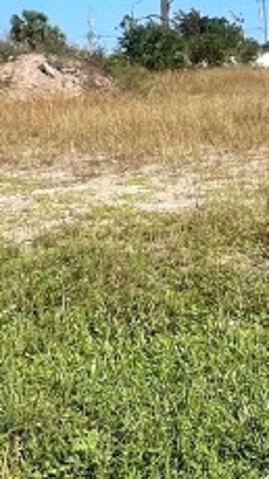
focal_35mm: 63
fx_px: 801
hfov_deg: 16.4
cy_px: 50
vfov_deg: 31.8
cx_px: 461
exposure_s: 1/1845
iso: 32
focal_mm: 1.57
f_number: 1.8
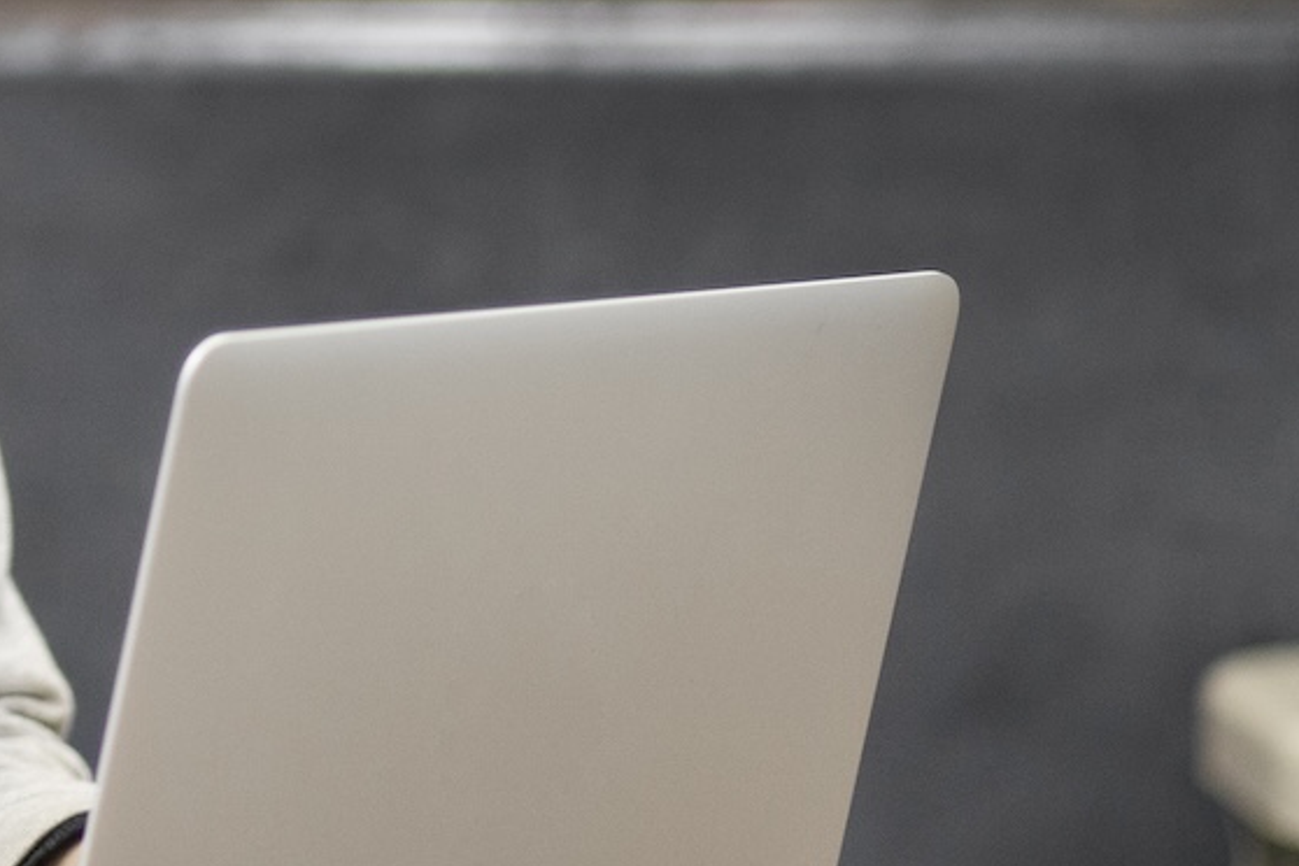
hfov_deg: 5.4
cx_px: -456
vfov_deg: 3.6
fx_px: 13747
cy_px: -285
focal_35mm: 381
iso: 640
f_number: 1.8
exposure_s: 1/250
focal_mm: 85
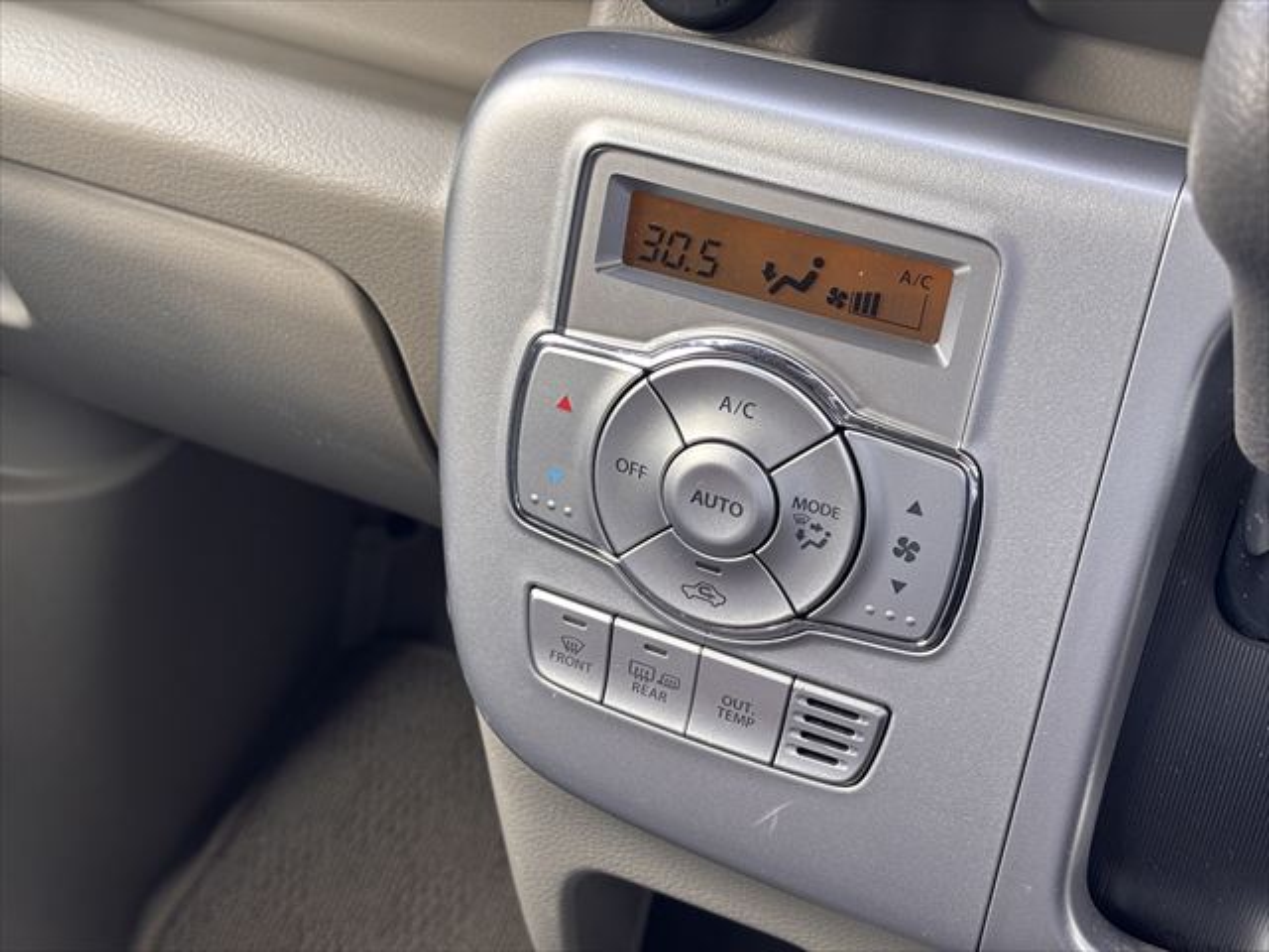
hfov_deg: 36.8
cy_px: 476
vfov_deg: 28.0
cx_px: 634
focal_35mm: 52
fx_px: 1906
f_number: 1.6
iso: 50
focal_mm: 5.96
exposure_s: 1/97
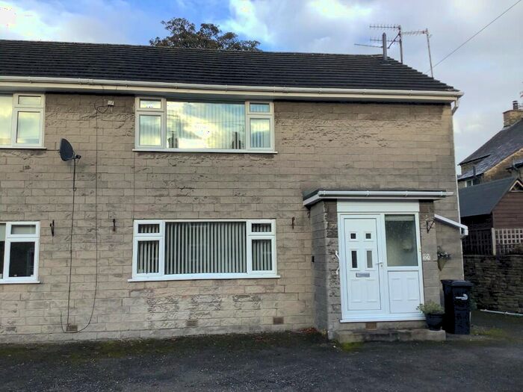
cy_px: 196
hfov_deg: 58.4
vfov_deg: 45.4
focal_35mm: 31
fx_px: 468
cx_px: 262
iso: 25
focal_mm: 3.3
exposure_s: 1/271
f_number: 2.4
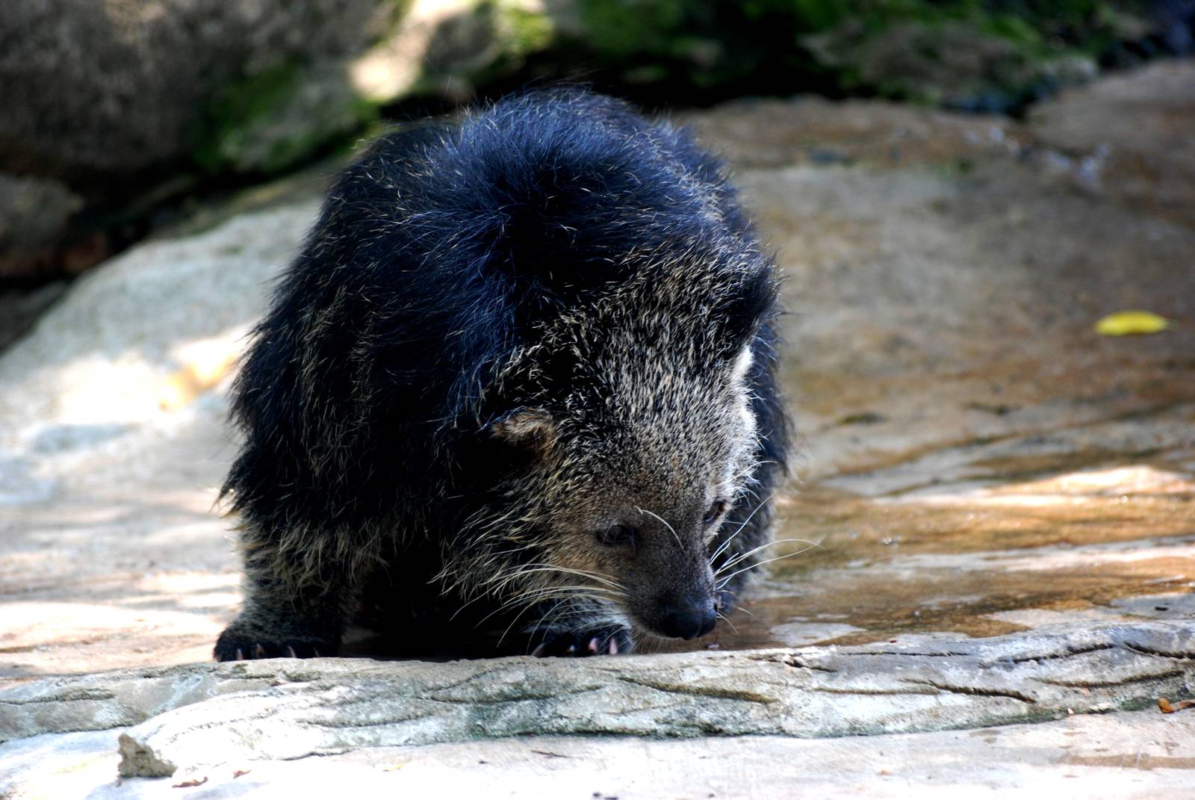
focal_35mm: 330
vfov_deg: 4.2
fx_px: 10967
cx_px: 598
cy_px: 400
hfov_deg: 6.2
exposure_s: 1/100
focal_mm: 220
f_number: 5.3
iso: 400
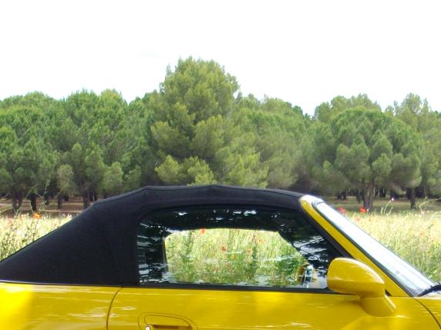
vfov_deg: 15.2
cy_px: 341
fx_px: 1210
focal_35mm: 95
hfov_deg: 20.6
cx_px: 283
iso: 100
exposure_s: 1/100
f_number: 5.6
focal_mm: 6.2
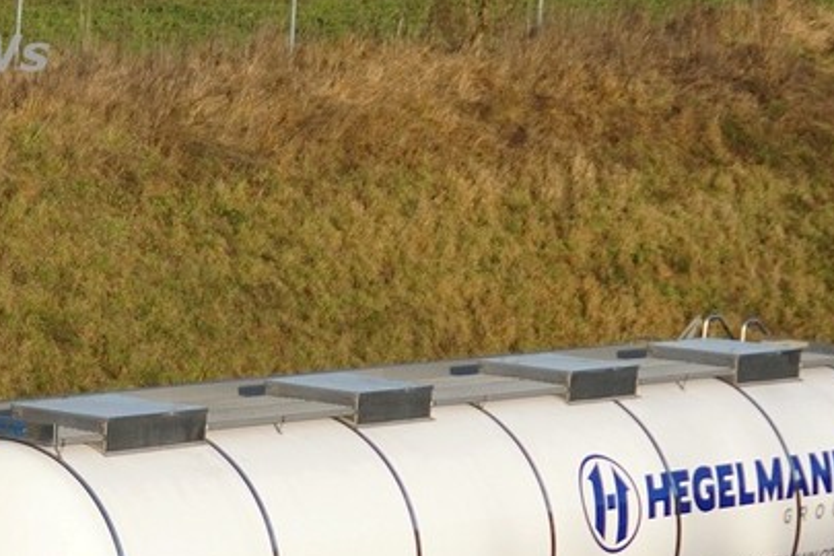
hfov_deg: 12.6
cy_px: 541
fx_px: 3776
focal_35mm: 163
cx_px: 206
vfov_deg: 8.4
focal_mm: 55
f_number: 5
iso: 400
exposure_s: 1/1250
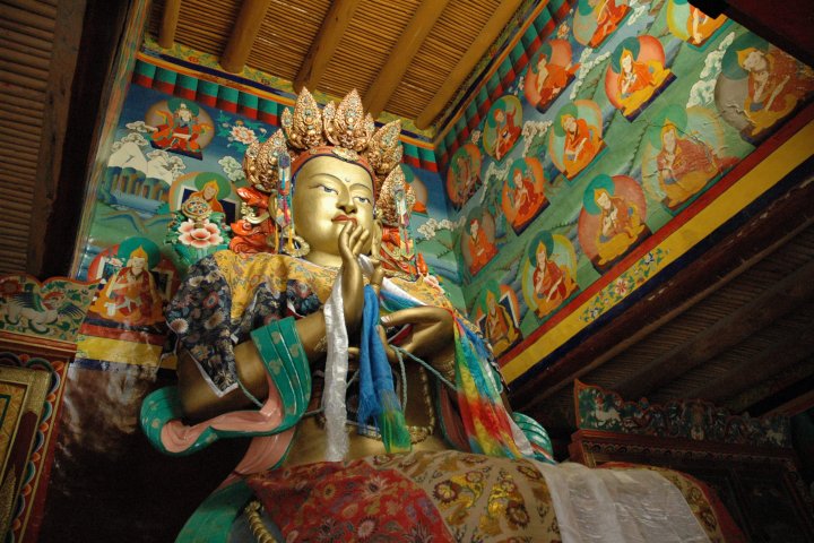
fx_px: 610
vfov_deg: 47.9
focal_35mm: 27
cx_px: 407
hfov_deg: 67.4
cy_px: 272
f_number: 3.5
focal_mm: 18
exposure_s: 1/20
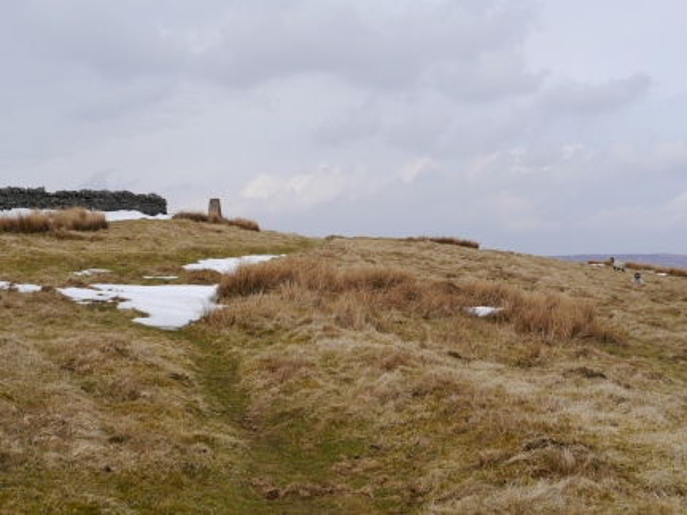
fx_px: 1151
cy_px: 258
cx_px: 344
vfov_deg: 25.2
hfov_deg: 33.2
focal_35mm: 58
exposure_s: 1/400
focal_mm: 29
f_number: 9
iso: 160
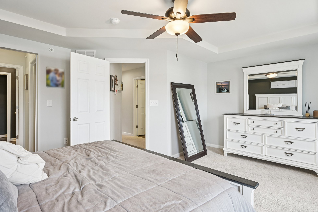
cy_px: 109
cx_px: 167
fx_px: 164
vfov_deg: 65.8
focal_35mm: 19
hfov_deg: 88.3
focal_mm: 17.5
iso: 400
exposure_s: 1/15
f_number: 8
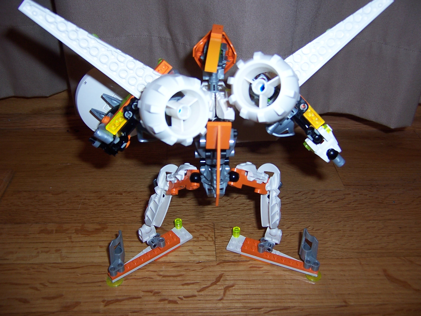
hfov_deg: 55.4
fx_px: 401
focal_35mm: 33
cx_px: 210
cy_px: 158
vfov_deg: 42.9
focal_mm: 5.5
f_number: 2.8
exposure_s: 1/60
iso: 80
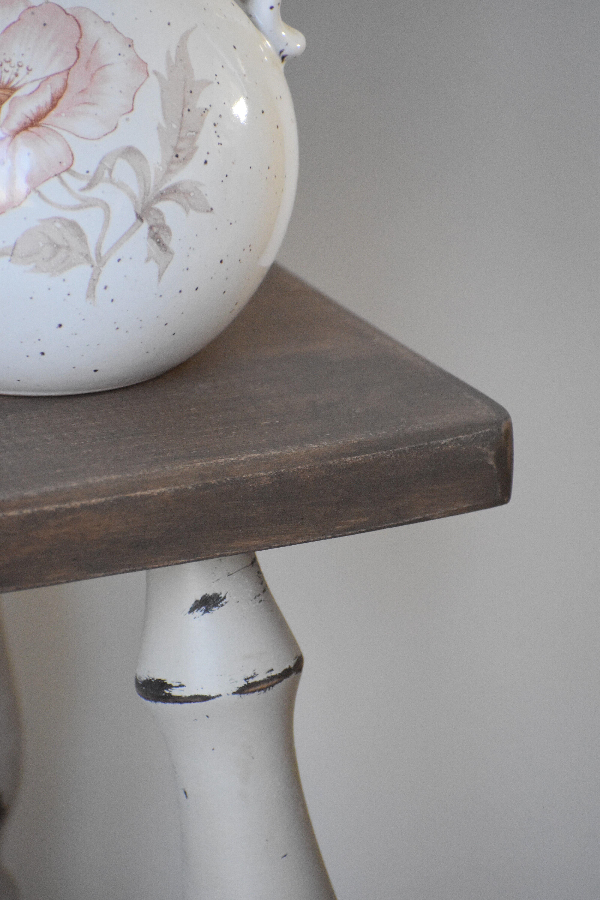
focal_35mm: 420
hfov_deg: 3.3
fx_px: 10499
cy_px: 450
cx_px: 300
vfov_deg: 4.9
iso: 3600
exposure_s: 1/250
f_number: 6.3
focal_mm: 280
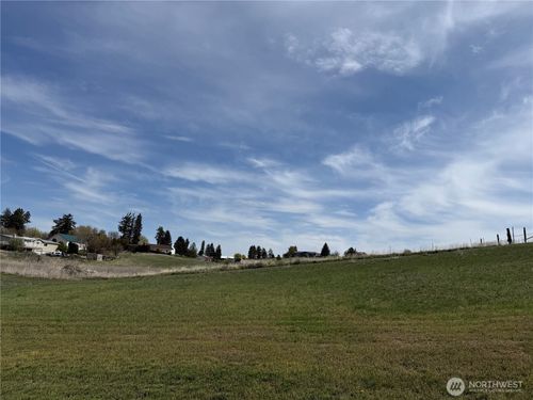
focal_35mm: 24
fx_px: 370
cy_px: 200
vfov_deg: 56.8
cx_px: 266
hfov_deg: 71.6
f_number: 1.78
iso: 80
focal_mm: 6.76
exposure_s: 1/9091
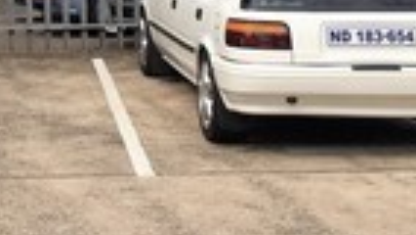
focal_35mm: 111
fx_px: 1225
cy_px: -137
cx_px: -6
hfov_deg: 18.7
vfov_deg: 10.5
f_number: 2.2
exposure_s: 1/2198
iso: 32
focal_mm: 4.15
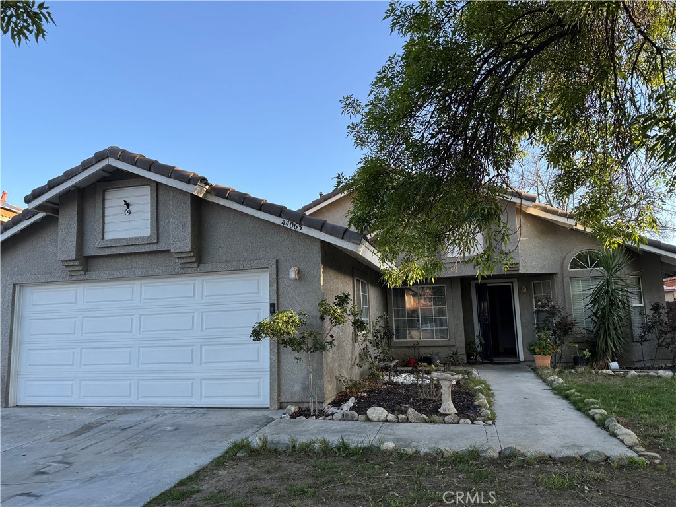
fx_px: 469
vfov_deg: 56.8
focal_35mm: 24
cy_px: 254
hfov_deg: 71.6
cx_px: 338
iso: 80
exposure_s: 1/864
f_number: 1.78
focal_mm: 6.76
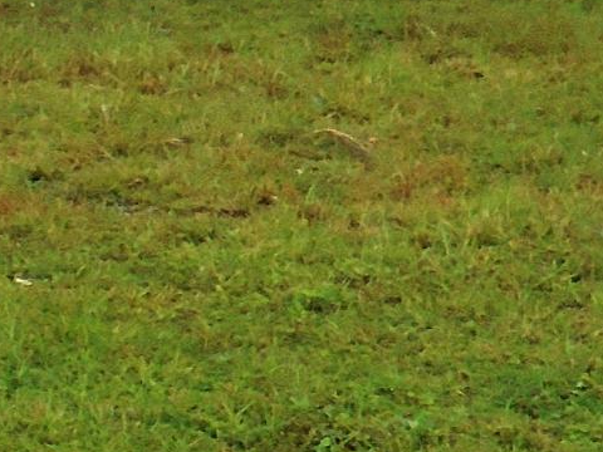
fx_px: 4686
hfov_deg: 6.8
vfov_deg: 5.4
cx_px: -1063
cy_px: -373
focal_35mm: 269
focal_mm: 7.8
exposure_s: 1/400
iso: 100
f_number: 4.5
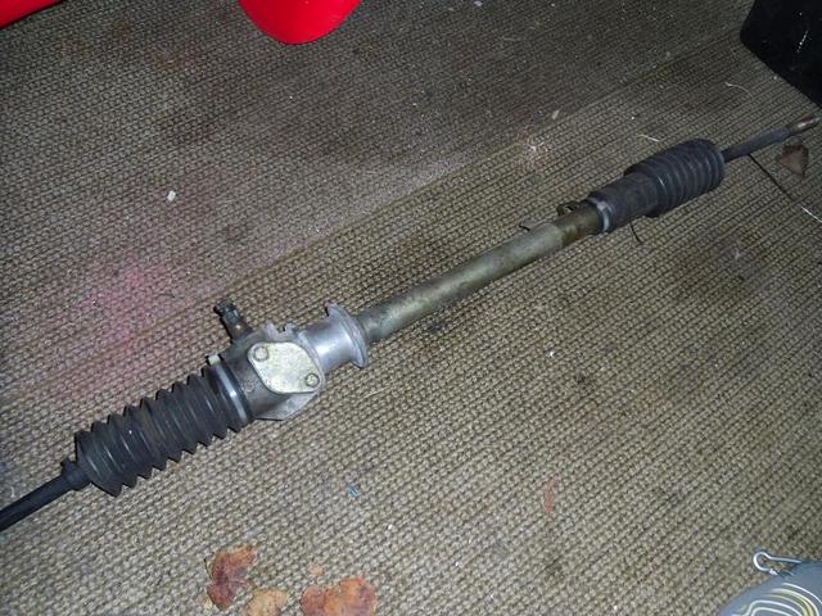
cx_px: 411
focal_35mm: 31
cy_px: 308
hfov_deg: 58.4
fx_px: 736
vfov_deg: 45.4
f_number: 3.3
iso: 80
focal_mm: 5.6
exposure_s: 1/45
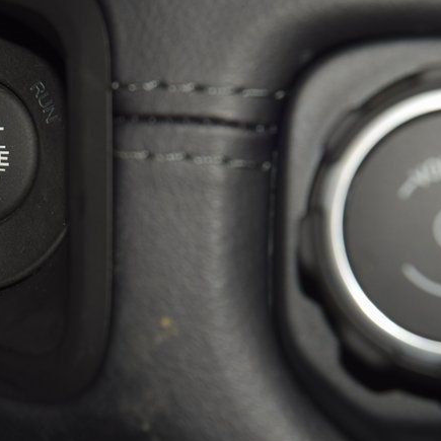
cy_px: 151
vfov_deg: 8.3
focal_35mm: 210
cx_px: -10
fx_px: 3027
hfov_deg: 8.3
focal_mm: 70
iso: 100
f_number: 8
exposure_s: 1/125
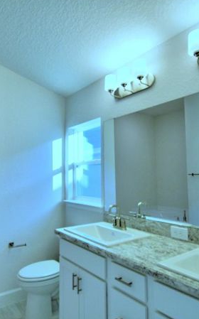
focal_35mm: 24
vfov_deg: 74.8
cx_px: 78
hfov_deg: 50.6
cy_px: 162
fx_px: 209
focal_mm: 10
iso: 200
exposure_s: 1/160
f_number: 4.5
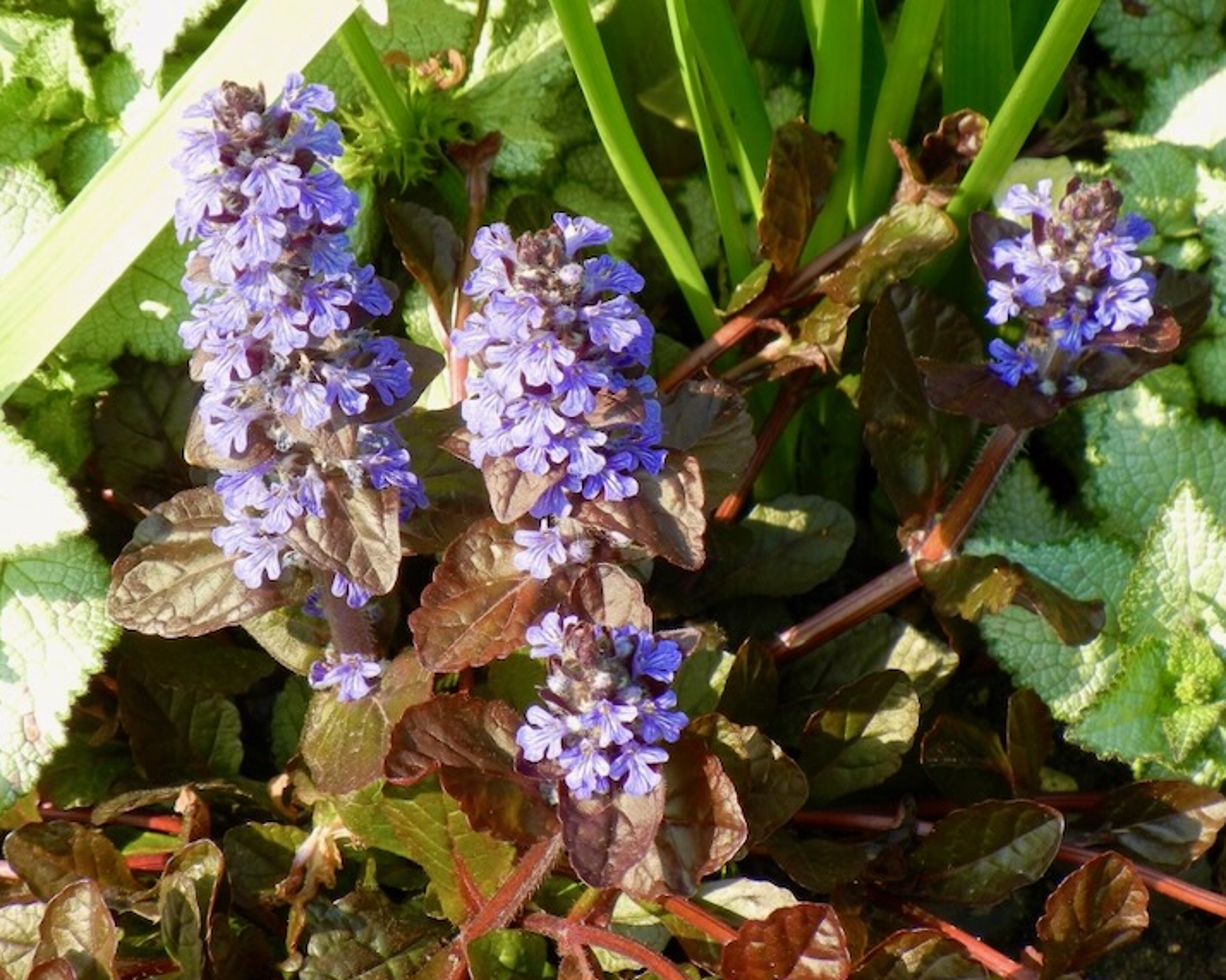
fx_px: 11900
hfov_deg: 5.9
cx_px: 558
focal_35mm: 328
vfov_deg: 4.7
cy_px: 469
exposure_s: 1/163
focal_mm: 54
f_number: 5.6
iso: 160
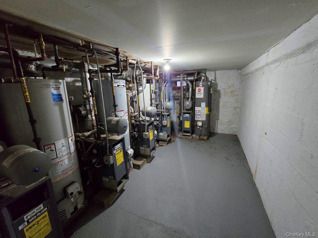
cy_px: 119
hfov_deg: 106.2
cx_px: 159
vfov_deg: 89.9
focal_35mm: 13
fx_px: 119
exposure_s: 1/60
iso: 1000
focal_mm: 2.2
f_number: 2.2
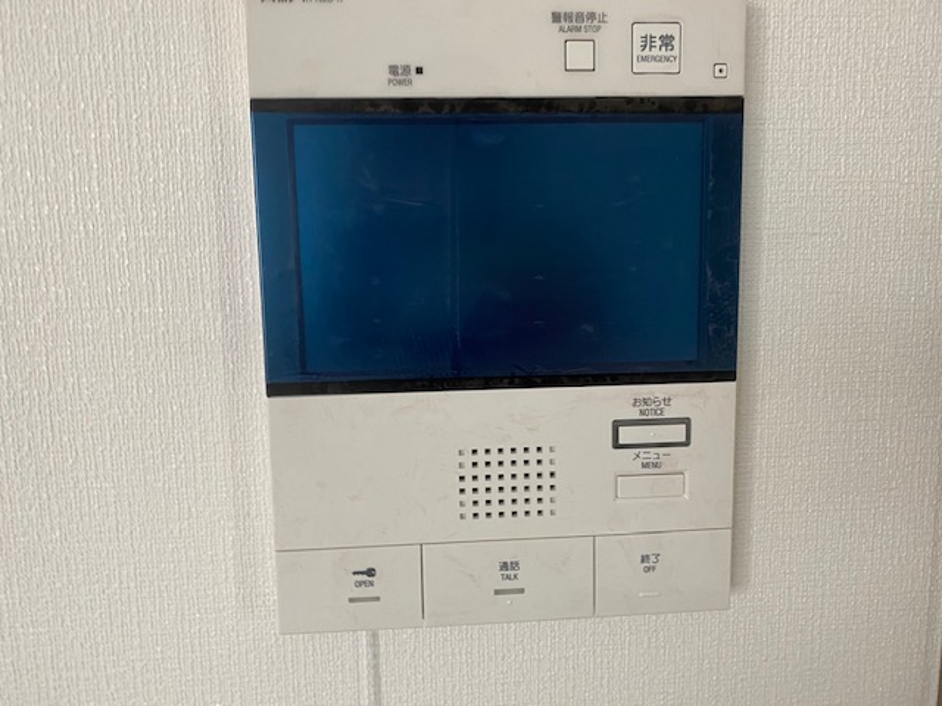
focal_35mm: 26
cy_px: 353
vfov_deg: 53.1
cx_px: 471
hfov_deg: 67.3
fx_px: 708
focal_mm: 4.25
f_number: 1.8
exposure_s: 1/50
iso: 200
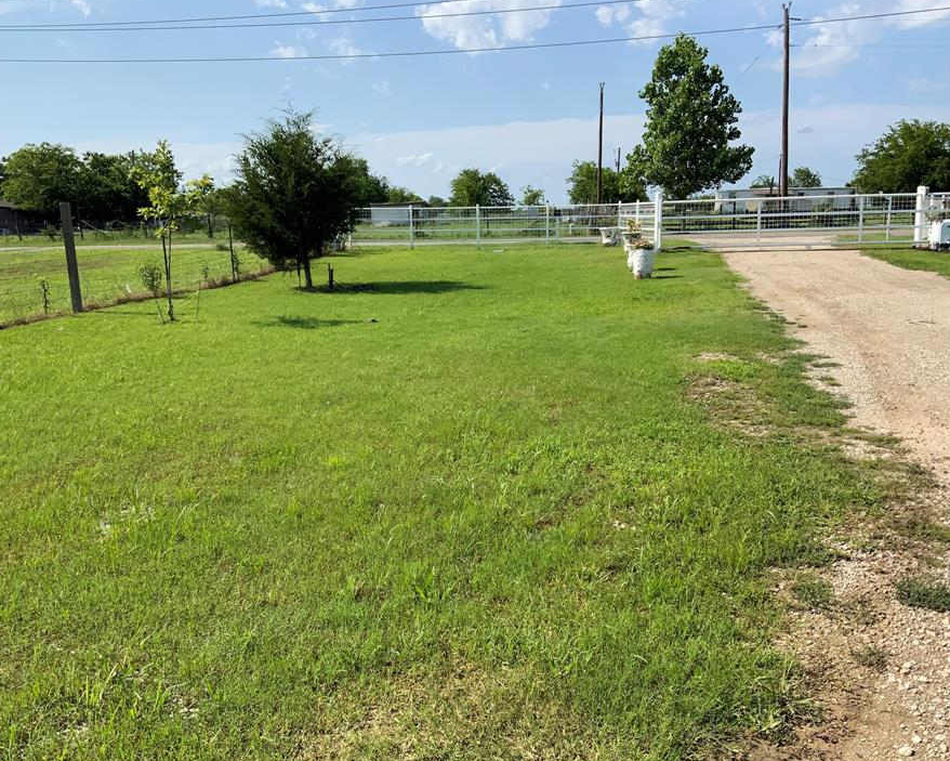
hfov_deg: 54.2
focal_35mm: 33
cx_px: 459
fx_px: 928
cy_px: 402
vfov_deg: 44.5
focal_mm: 3
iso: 16
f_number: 1.8
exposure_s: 1/1912
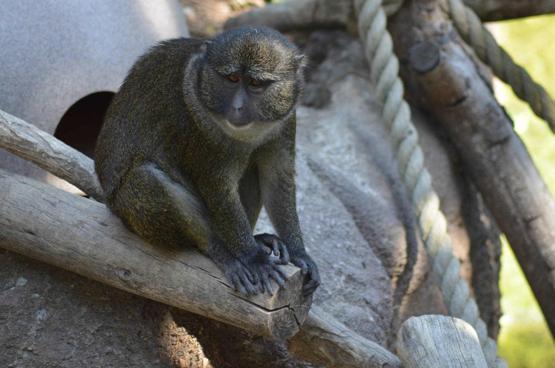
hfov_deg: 6.3
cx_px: 278
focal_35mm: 330
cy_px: 184
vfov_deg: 4.1
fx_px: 5077
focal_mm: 220
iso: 800
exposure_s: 1/500
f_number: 4.8
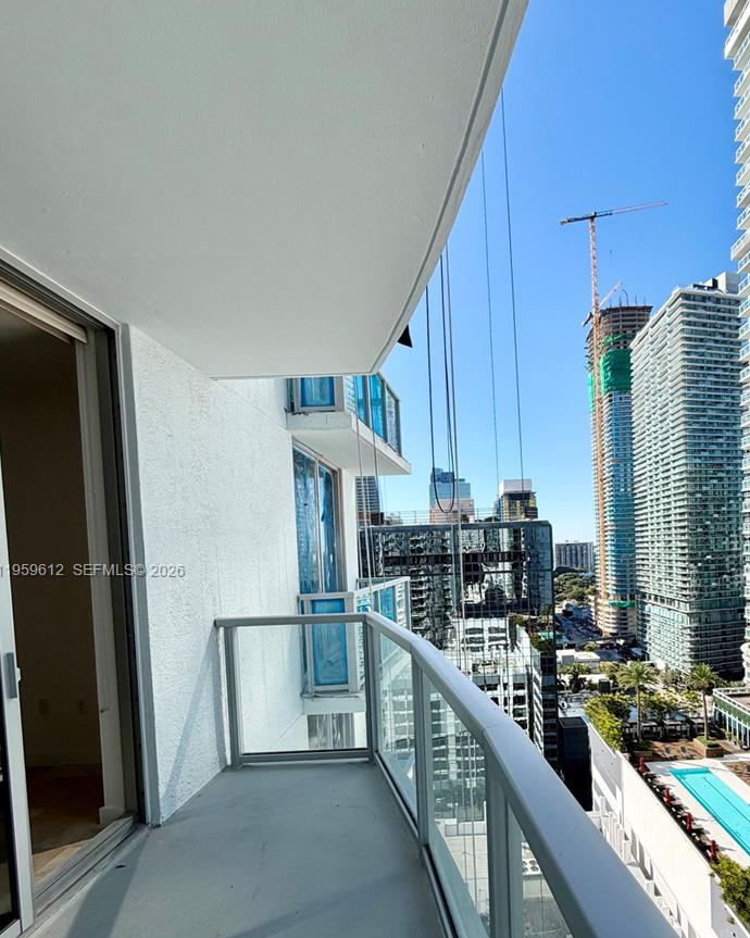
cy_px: 572
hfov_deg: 69.6
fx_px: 527
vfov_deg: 82.1
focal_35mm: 19
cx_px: 472
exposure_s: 1/770
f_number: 2.2
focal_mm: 2.22
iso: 25
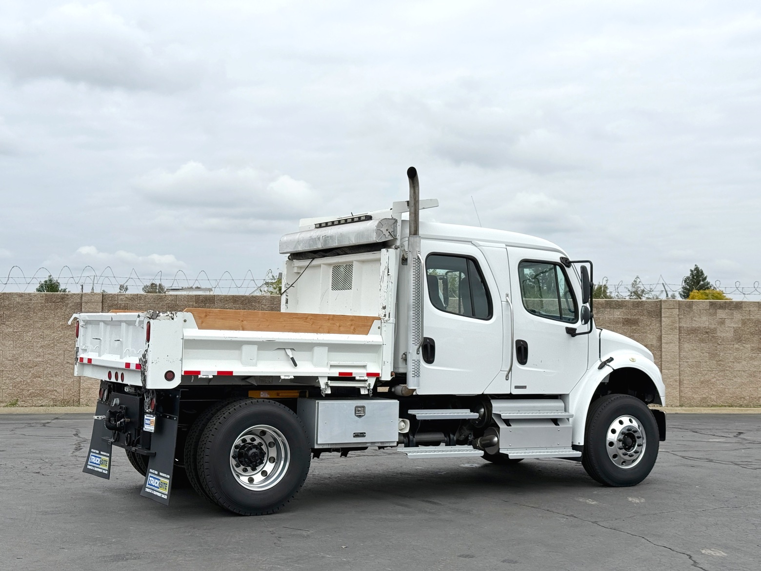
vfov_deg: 30.3
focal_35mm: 48
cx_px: 380
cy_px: 286
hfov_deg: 39.7
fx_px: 1055
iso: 80
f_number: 1.78
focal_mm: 6.76
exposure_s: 1/2577
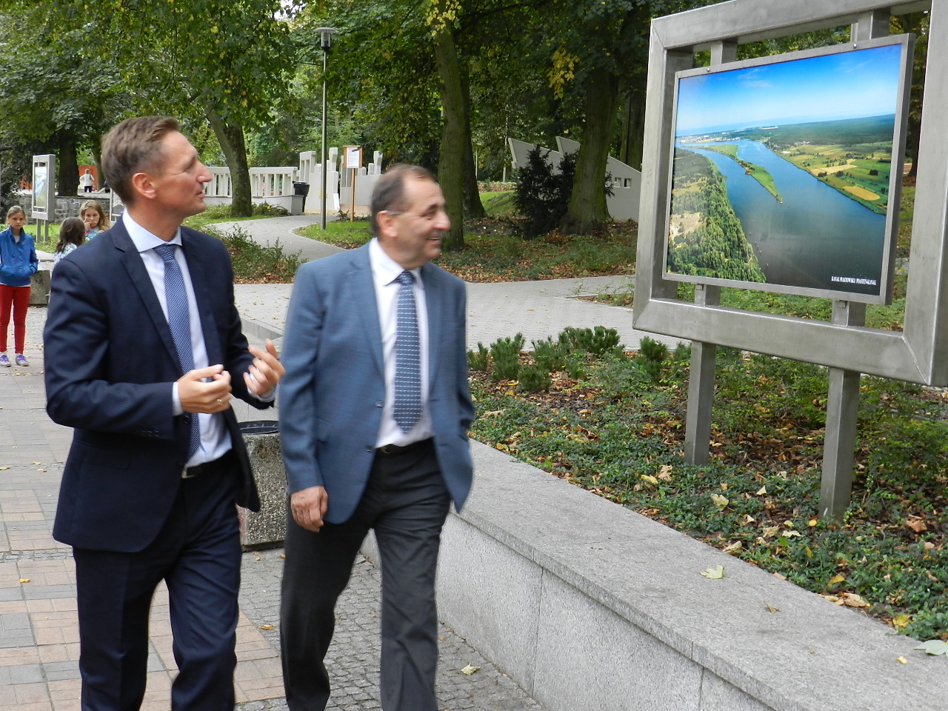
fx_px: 1260
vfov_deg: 31.5
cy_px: 356
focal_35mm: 46
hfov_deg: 41.2
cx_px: 474
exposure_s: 1/50
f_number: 4.2
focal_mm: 8.1
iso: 160
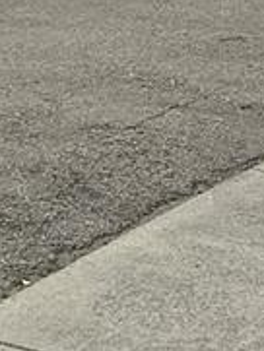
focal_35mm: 192
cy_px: -80
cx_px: 171
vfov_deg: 10.1
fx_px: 1950
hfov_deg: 7.7
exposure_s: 1/2141
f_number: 1.8
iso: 25
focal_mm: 3
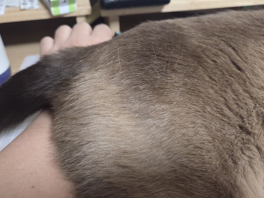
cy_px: 105
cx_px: 123
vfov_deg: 51.3
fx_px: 206
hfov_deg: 65.3
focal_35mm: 27
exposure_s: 1/120
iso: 1250
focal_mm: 5.4
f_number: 1.8
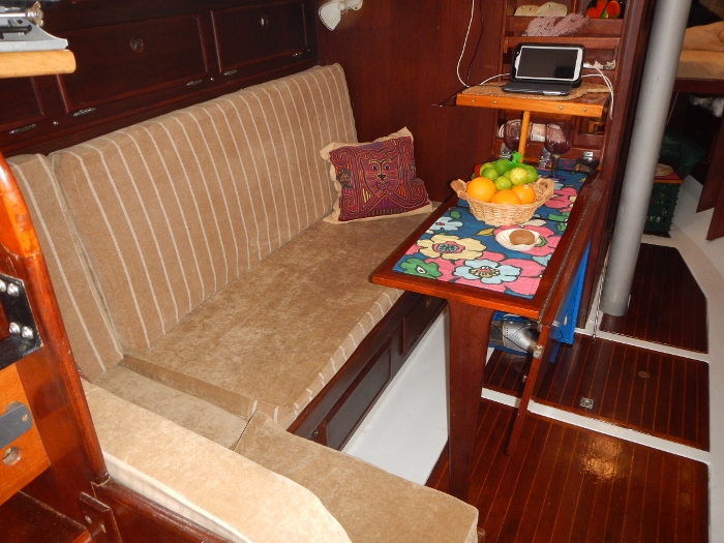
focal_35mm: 28
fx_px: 586
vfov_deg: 49.7
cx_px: 362
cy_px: 272
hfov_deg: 63.4
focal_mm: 5
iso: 220
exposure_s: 1/30
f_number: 3.9
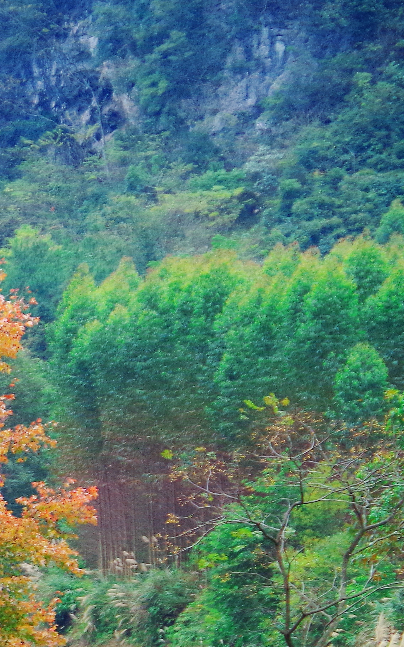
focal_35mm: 321
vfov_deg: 6.5
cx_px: -441
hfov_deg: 4.0
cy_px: 483
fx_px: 5654
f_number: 5.6
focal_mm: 78
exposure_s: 1/320
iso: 800
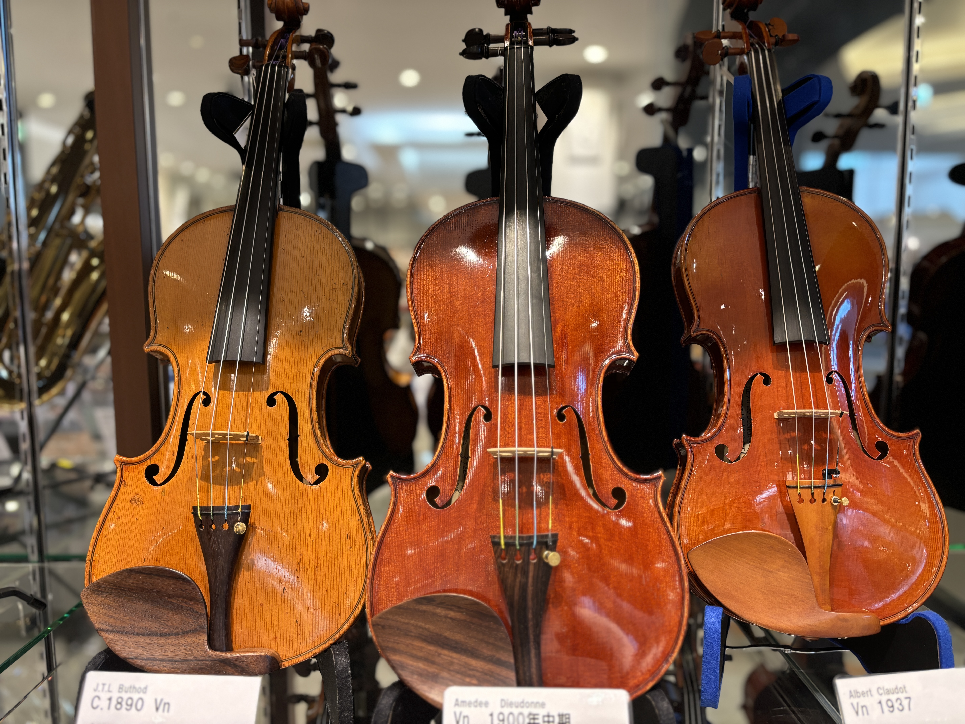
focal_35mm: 26
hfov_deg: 67.3
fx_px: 725
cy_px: 362
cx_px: 482
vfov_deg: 53.1
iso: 200
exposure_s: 1/60
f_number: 1.6
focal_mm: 5.96
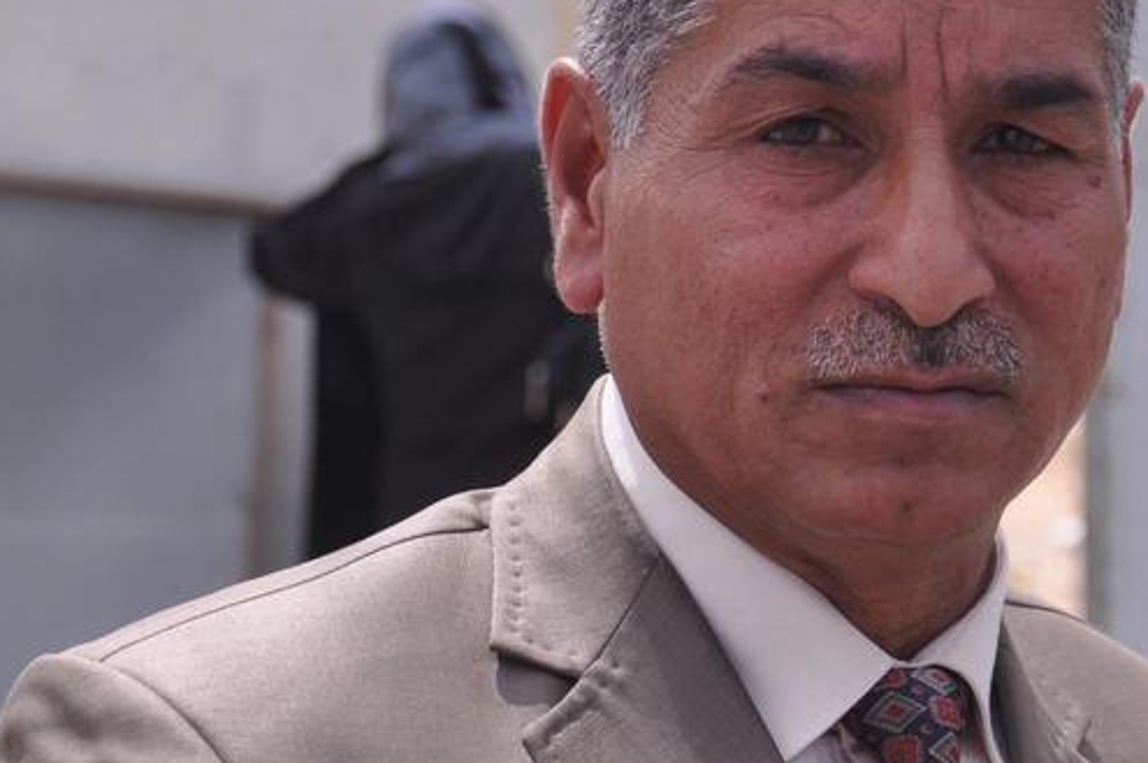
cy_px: 417
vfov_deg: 7.8
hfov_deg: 11.7
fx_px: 5575
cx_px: 849
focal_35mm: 175
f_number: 5
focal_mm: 50
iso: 200
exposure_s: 1/1000
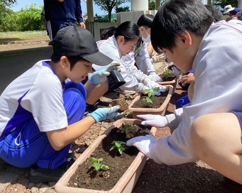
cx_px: 111
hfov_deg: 54.1
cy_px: 95
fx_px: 236
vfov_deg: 44.6
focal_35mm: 33
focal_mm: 3.3
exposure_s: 1/1131
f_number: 2.4
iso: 25
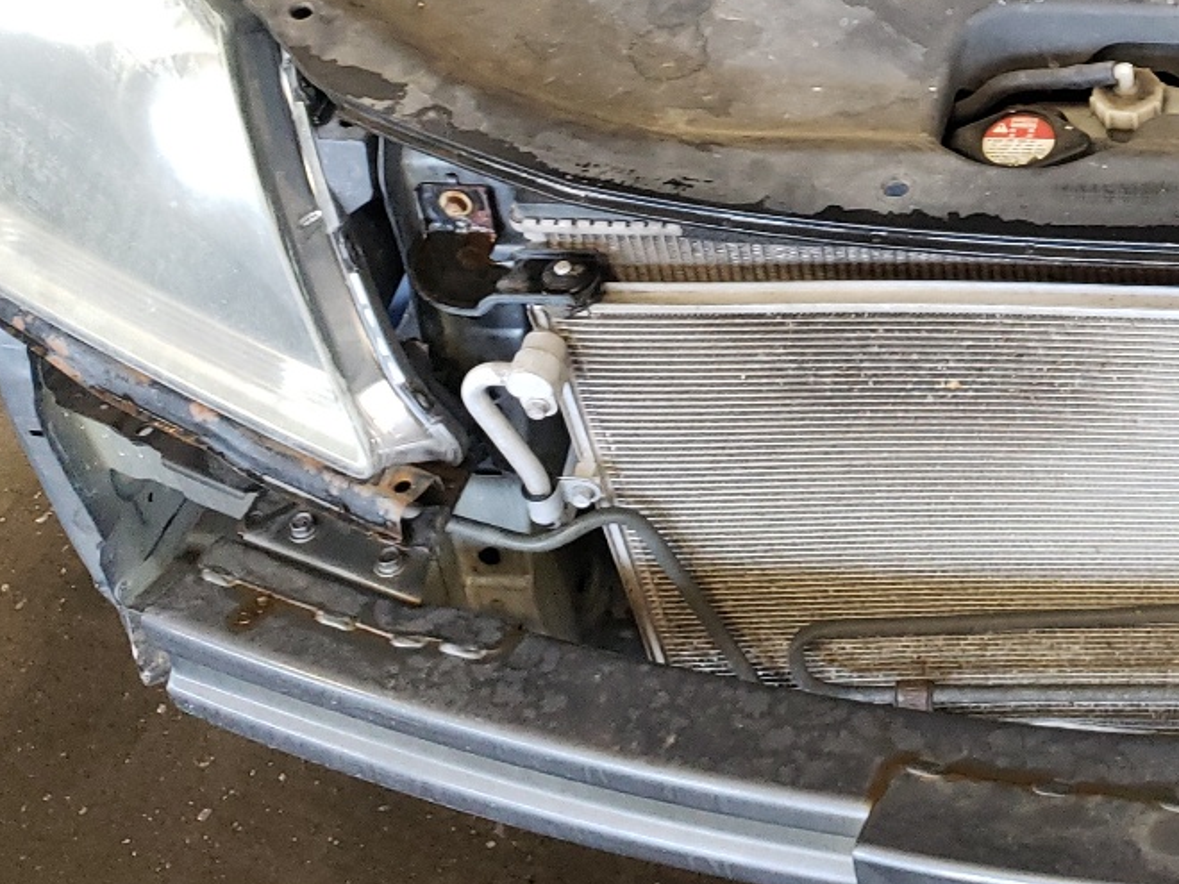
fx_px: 2146
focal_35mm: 63
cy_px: -68
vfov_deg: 22.1
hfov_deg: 27.7
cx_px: 1343
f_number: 1.5
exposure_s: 1/60.2
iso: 165
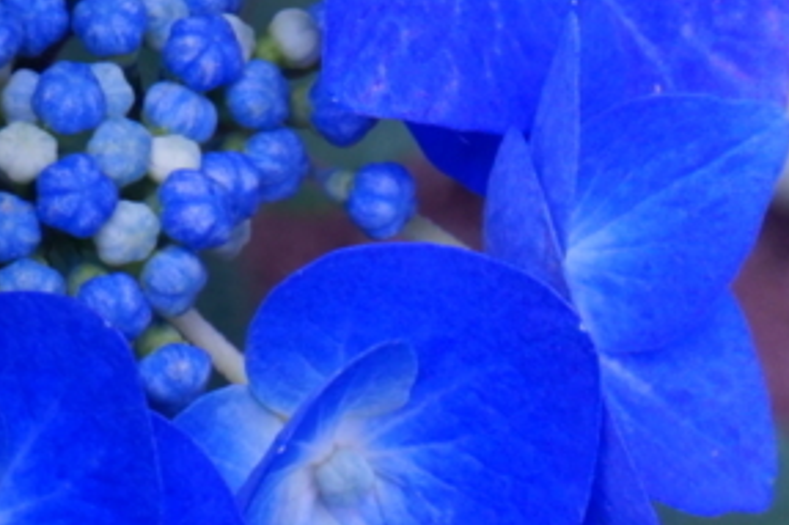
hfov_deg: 7.6
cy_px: 176
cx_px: 882
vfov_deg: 5.1
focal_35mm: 268
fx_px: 5870
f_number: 13
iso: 500
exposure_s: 1/80
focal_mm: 50
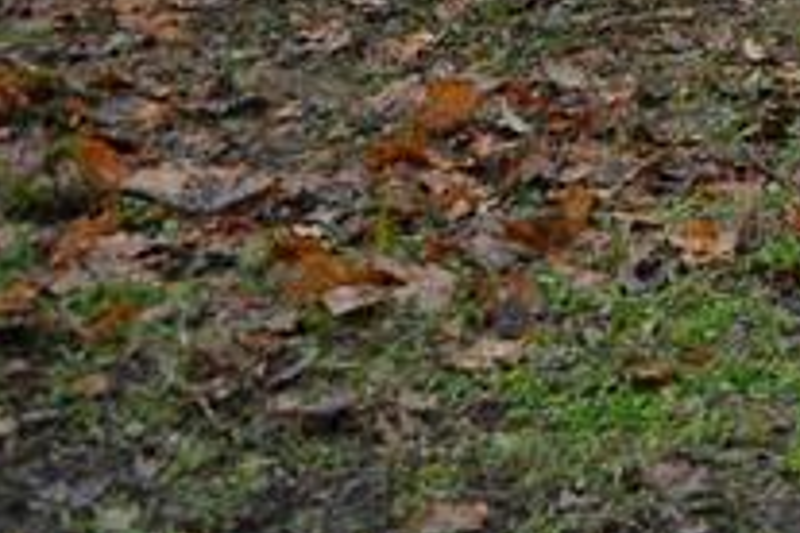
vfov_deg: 8.2
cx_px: 1573
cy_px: -543
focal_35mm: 160
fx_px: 3555
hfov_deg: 11.6
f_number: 5.6
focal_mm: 26
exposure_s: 1/125
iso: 2000
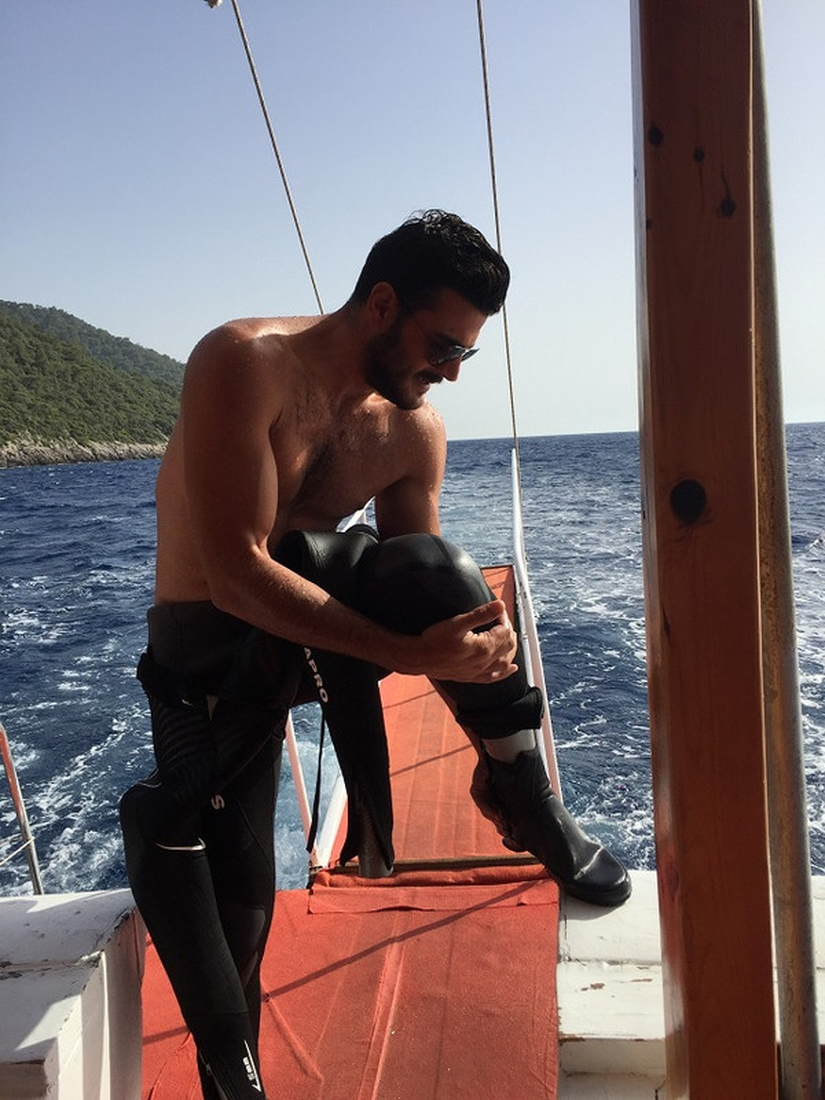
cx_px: 412
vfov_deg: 61.7
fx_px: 922
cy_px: 550
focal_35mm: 29
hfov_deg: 48.2
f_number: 2.2
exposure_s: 1/2475
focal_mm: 4.15
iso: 32
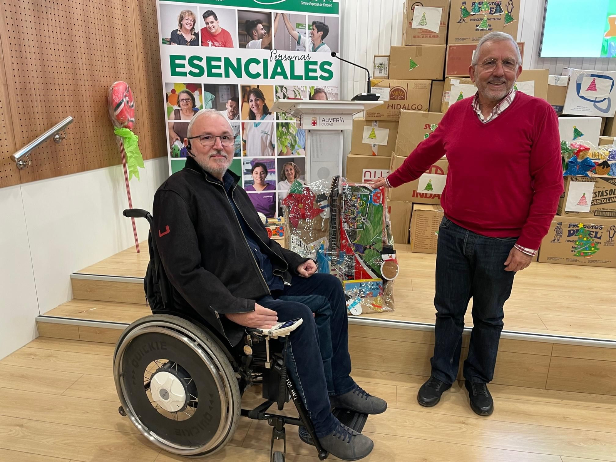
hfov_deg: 67.3
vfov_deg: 53.1
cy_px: 231
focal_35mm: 26
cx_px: 308
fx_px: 463
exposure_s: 1/50
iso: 80
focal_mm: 4.2
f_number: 1.6
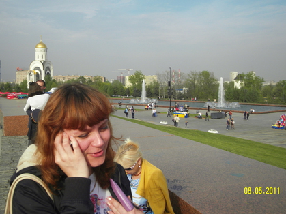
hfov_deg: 43.9
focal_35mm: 43
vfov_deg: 33.6
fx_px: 355
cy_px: 100
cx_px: 148
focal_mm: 7.1
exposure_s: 1/200
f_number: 9.1
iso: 80
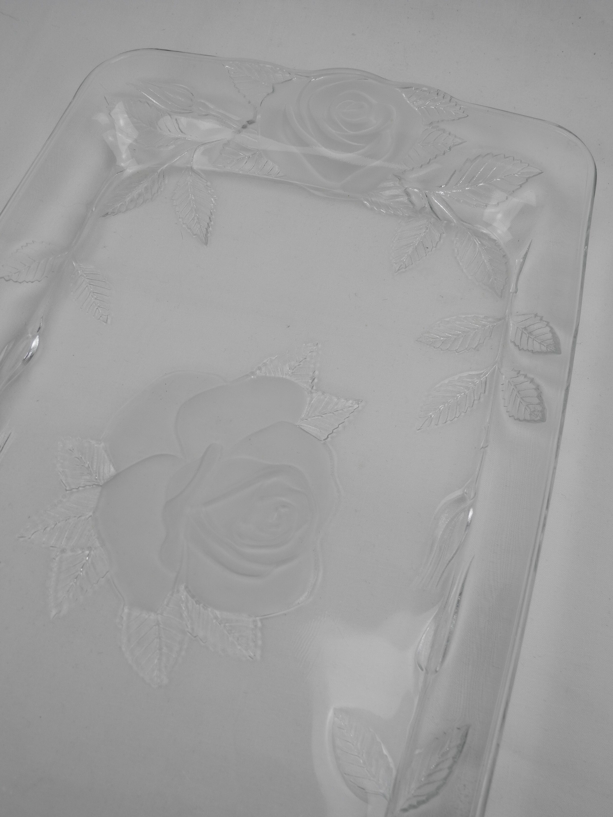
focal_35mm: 41
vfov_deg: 45.8
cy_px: 408
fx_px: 968
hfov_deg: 35.1
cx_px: 306
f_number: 3.2
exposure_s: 1/184
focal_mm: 8.8
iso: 100
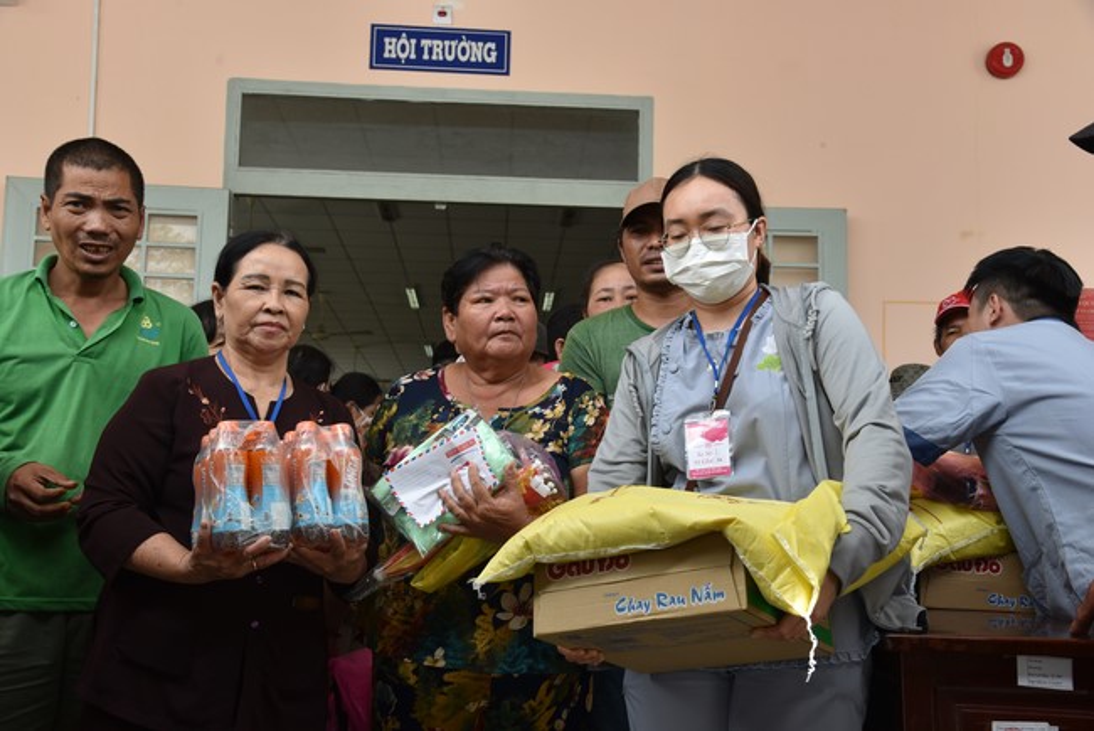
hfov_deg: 50.7
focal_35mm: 38
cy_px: 366
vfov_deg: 35.1
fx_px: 1155
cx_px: 547
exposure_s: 1/200
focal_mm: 38
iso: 400
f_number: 7.1
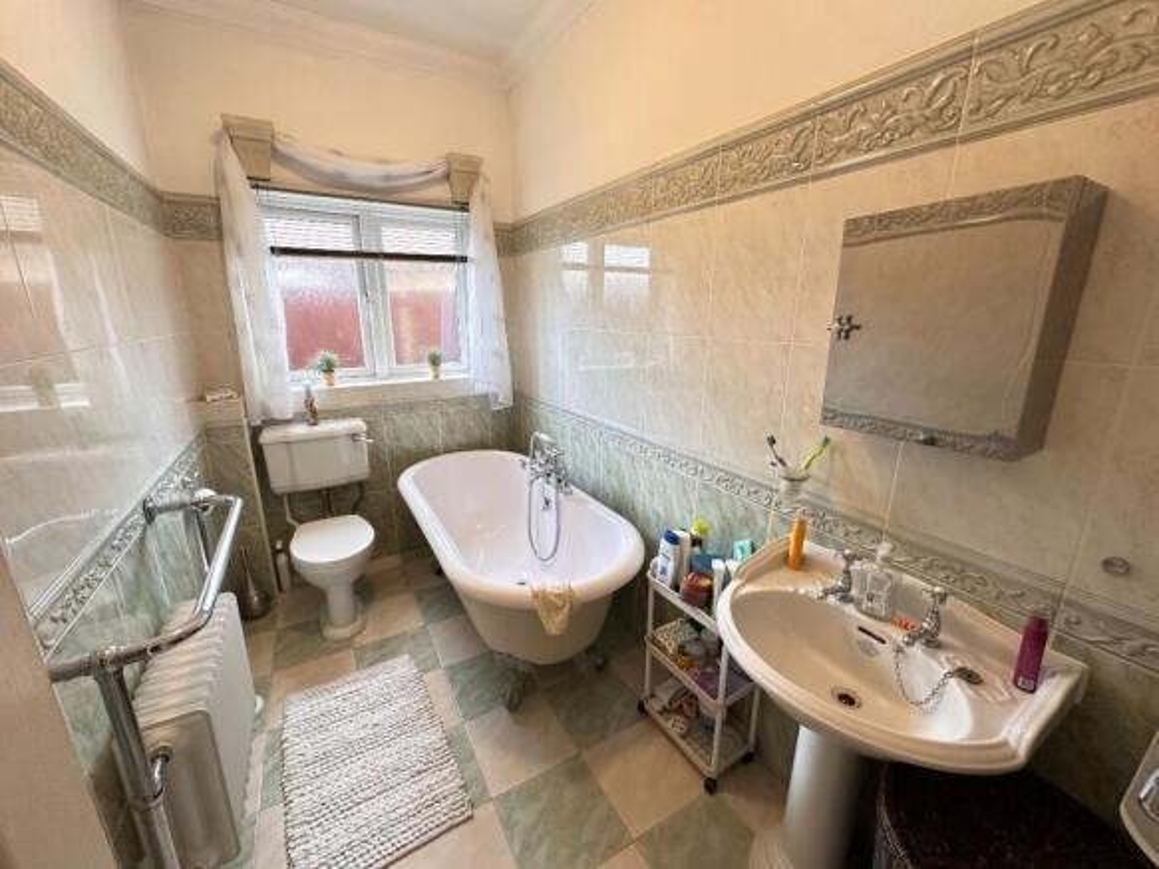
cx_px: 580
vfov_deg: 85.7
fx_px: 469
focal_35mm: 14
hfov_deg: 102.1
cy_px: 434
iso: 320
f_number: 2.2
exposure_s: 1/50
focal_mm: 2.22
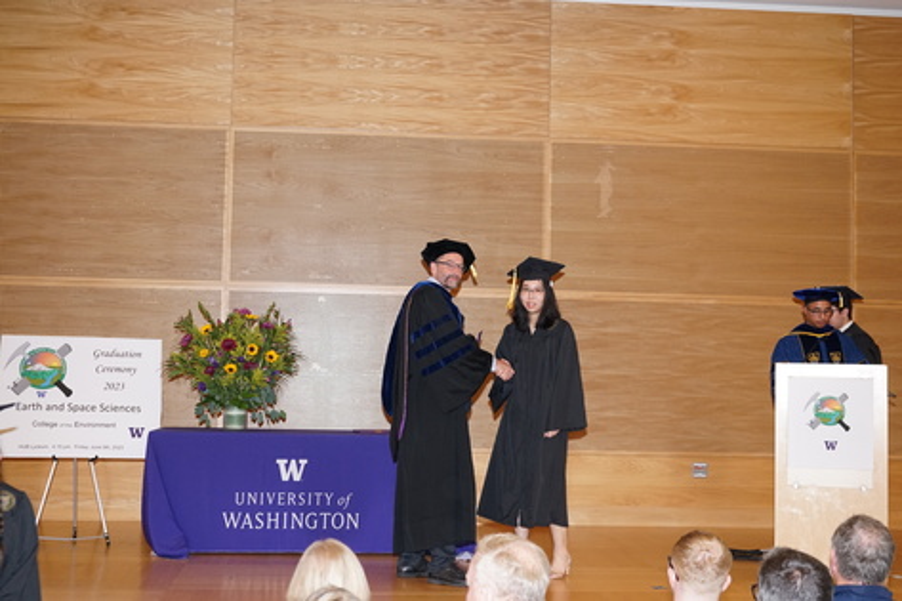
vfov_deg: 26.5
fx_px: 1277
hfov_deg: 38.9
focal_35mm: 51
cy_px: 300
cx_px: 451
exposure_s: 1/80
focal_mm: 51
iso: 1600
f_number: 4.5
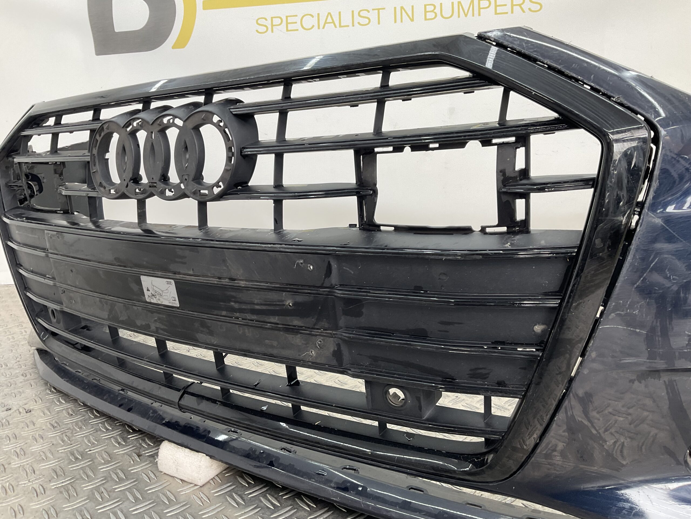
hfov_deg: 61.7
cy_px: 260
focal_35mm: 29
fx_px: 579
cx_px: 346
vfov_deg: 48.2
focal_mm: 3
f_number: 1.8
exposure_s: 1/120
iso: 32
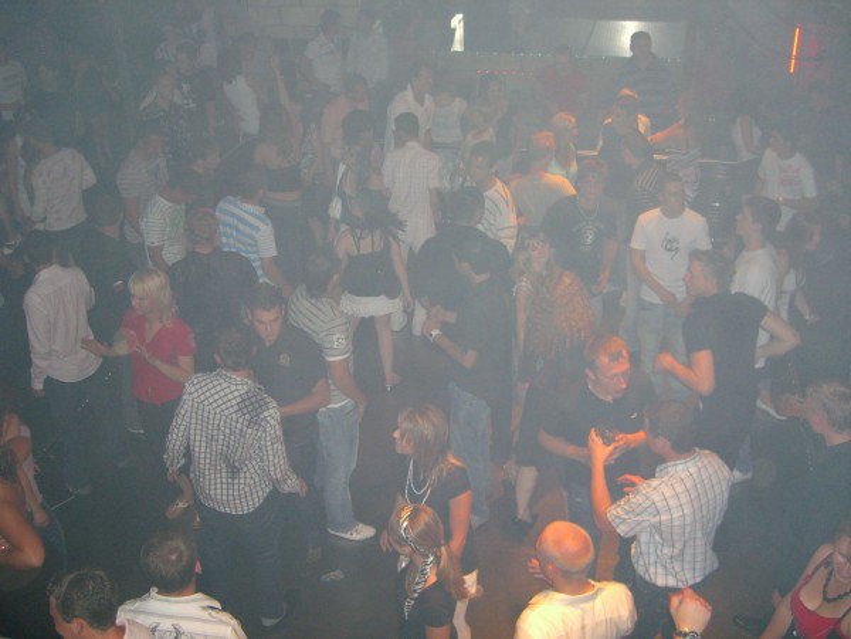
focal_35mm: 38
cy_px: 320
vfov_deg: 37.7
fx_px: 934
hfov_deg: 49.0
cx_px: 426
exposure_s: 1/60
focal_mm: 7.9
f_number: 2.8
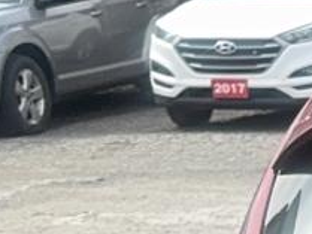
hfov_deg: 11.5
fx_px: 1326
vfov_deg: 9.5
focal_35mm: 147
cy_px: 438
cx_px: 711
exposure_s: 1/1664
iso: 50
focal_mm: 6.76
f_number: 1.78
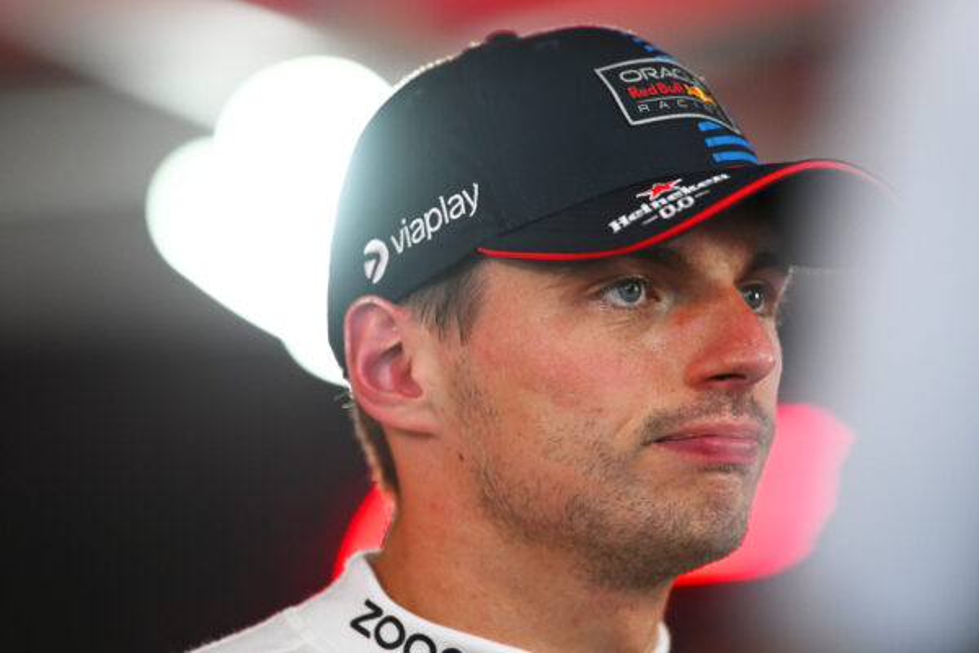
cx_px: 490
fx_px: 10877
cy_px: 326
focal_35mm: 400
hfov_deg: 5.2
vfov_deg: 3.4
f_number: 2.8
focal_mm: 400
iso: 1600
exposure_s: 1/500
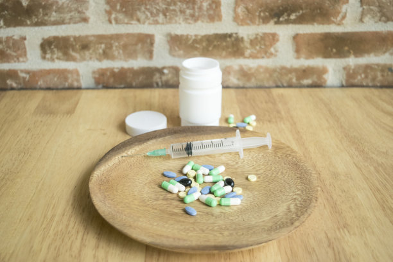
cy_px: 131
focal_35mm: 45
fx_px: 491
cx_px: 196
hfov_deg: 43.6
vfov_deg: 29.9
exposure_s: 1/80
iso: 800
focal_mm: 30
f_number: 4.2
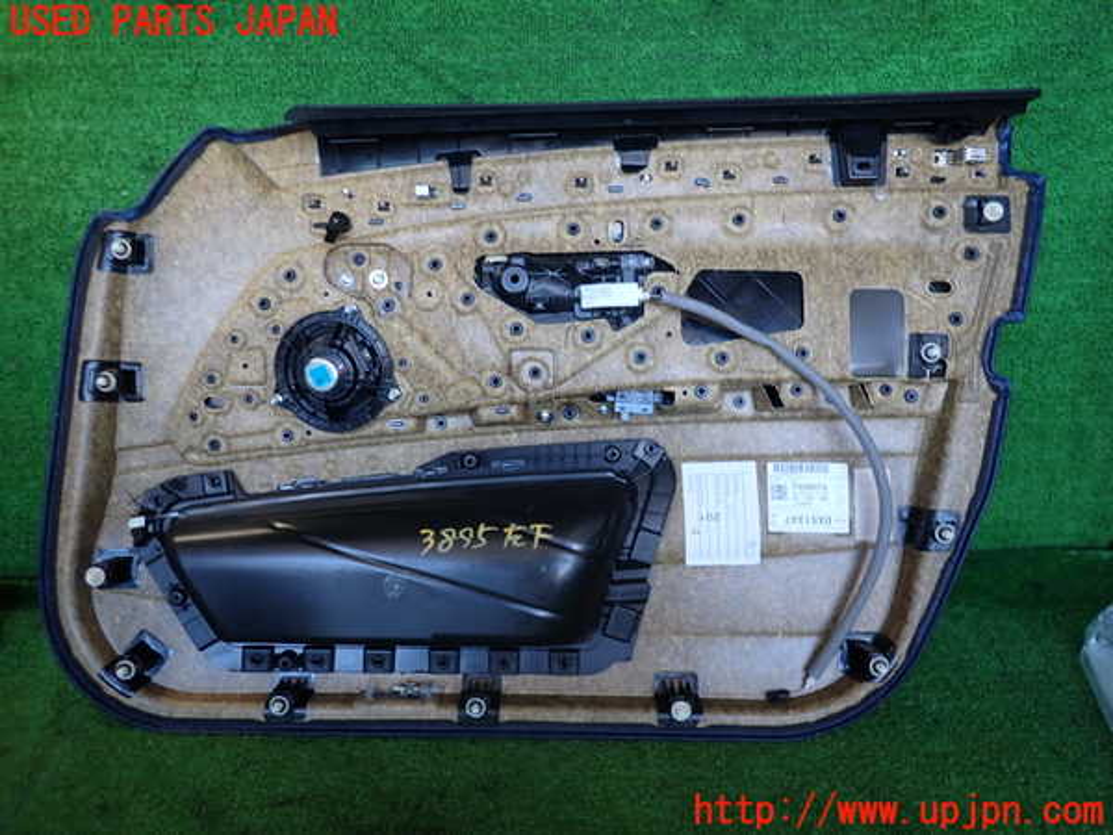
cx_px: 556
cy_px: 418
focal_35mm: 25
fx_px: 804
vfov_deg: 54.9
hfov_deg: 69.4
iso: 100
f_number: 2
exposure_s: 1/60
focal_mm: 4.5
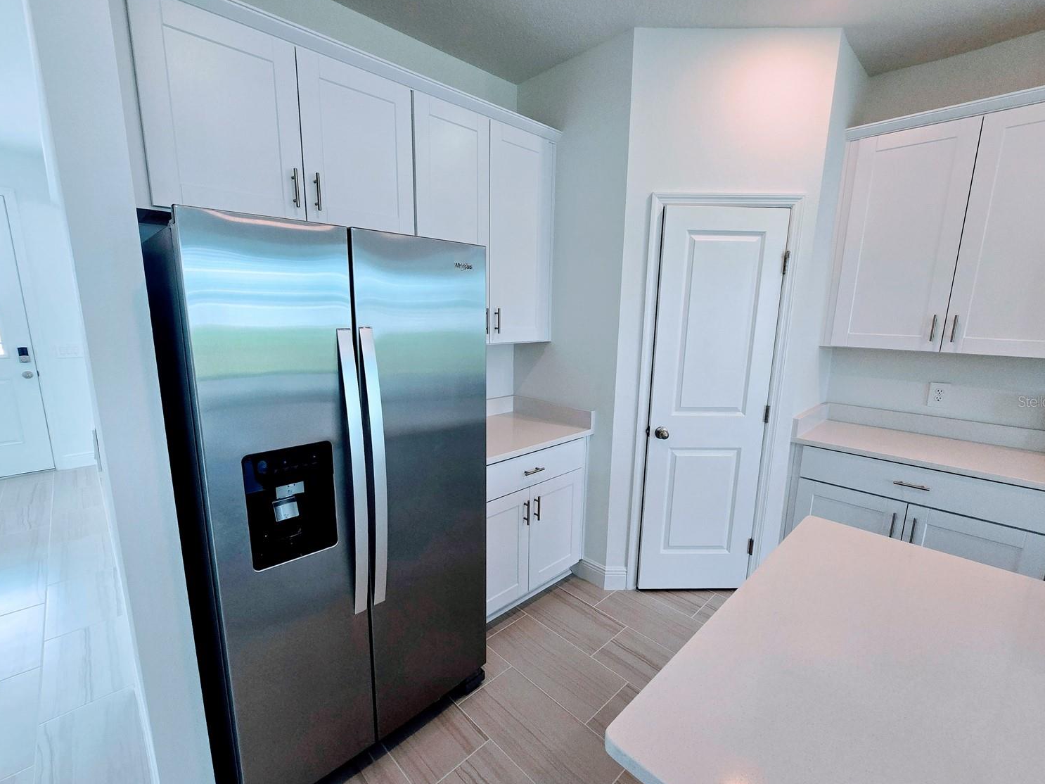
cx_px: 522
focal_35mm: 14
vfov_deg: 85.6
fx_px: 423
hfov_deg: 102.1
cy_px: 401
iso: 100
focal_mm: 2.2
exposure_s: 1/120
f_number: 2.2
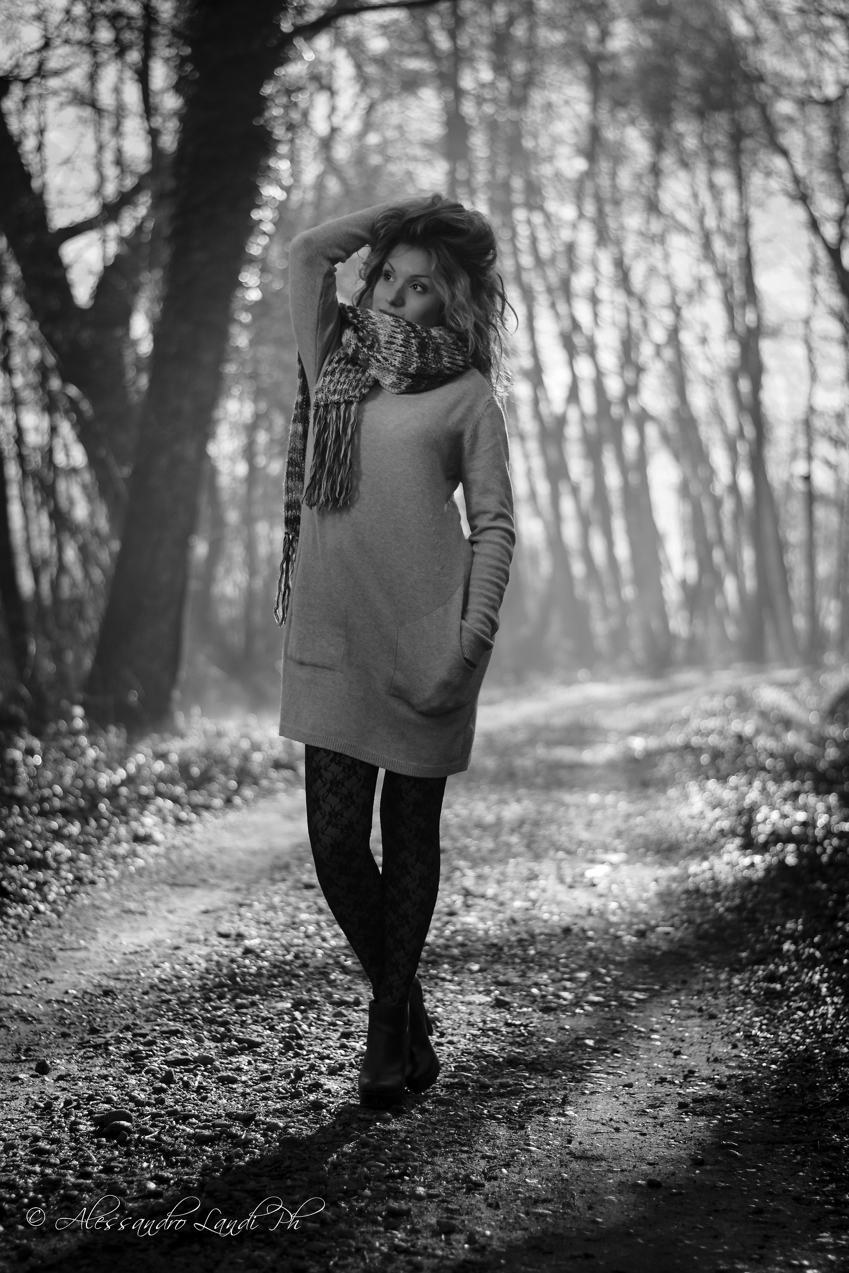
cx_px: 424
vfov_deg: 27.0
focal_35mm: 75
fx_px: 2653
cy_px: 636
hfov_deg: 18.2
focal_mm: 50
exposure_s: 1/1600
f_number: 2
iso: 200
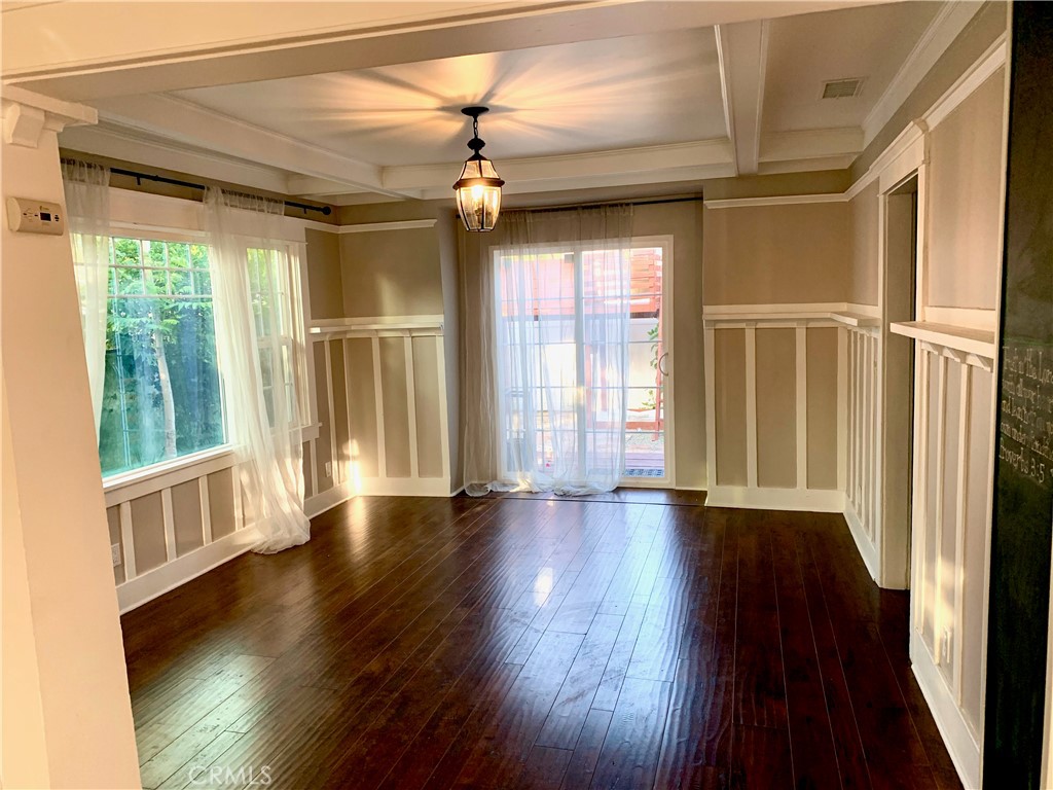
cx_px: 526
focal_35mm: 26
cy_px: 395
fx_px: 791
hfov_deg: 67.3
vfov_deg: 53.1
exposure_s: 1/75
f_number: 1.8
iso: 100
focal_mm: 4.25
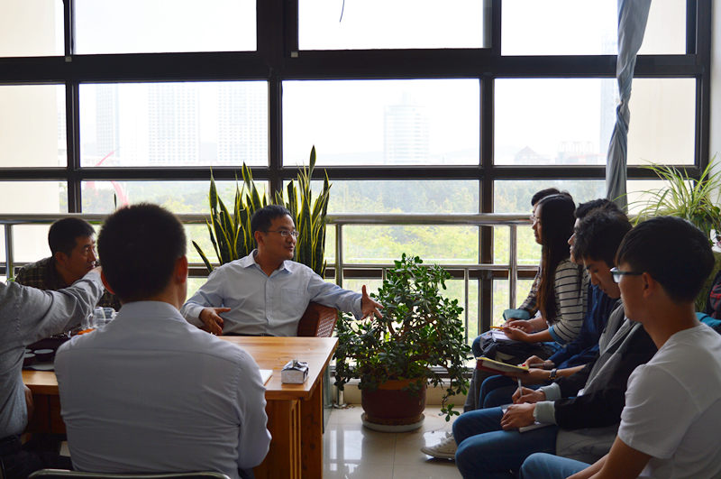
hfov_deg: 48.0
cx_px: 360
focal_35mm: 40
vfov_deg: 32.9
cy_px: 240
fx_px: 810
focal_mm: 27
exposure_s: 1/60
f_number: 4
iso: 100
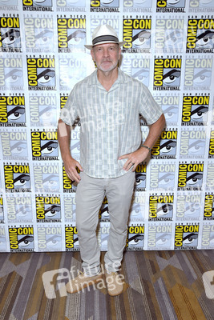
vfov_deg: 58.7
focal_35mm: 32
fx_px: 285
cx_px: 107
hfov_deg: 41.1
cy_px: 160
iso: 800
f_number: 6.3
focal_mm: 32
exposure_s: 1/250
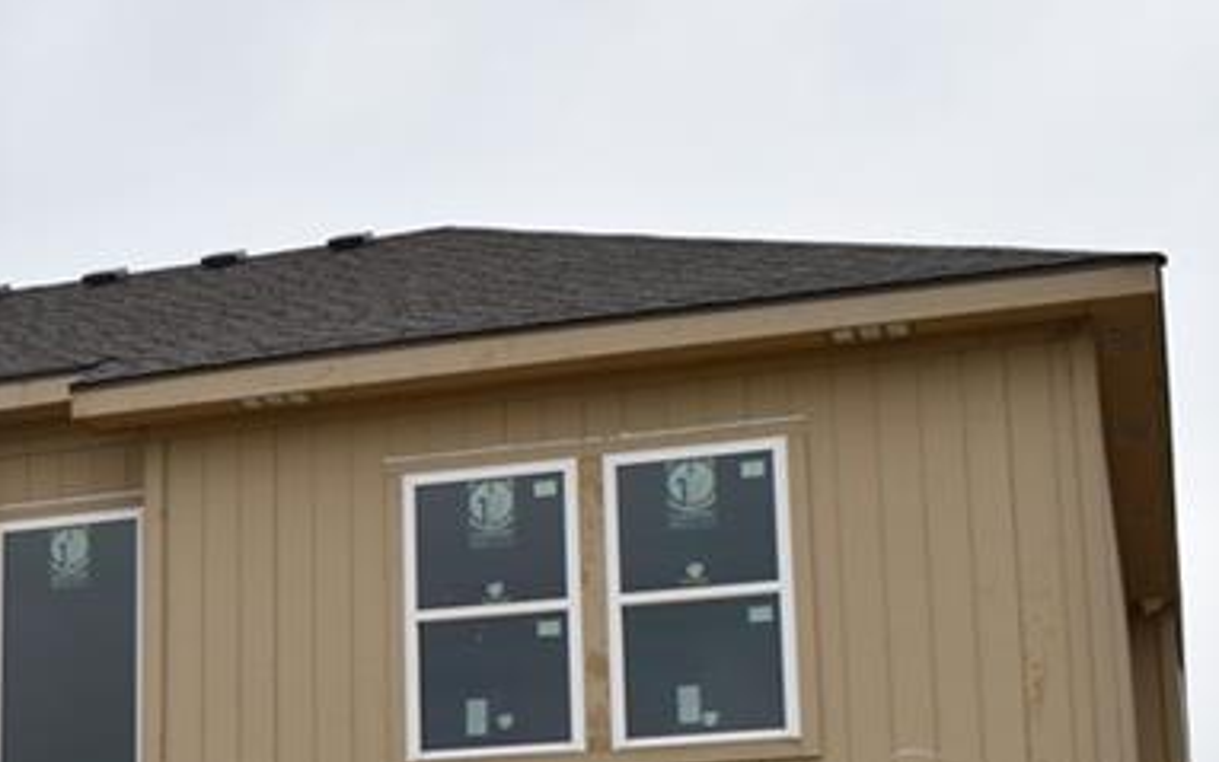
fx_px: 2725
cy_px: 724
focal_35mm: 82
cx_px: -80
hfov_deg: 23.8
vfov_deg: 15.7
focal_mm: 20
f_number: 9
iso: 100
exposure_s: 1/320
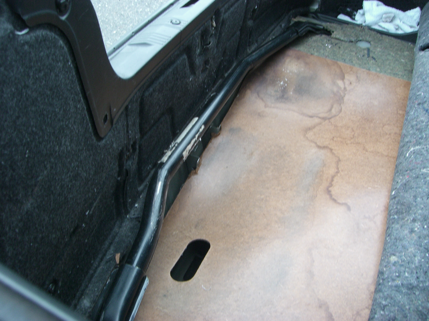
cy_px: 160
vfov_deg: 37.7
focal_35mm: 38
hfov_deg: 49.0
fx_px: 471
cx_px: 214
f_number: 2.7
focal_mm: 6.2
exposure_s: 1/60
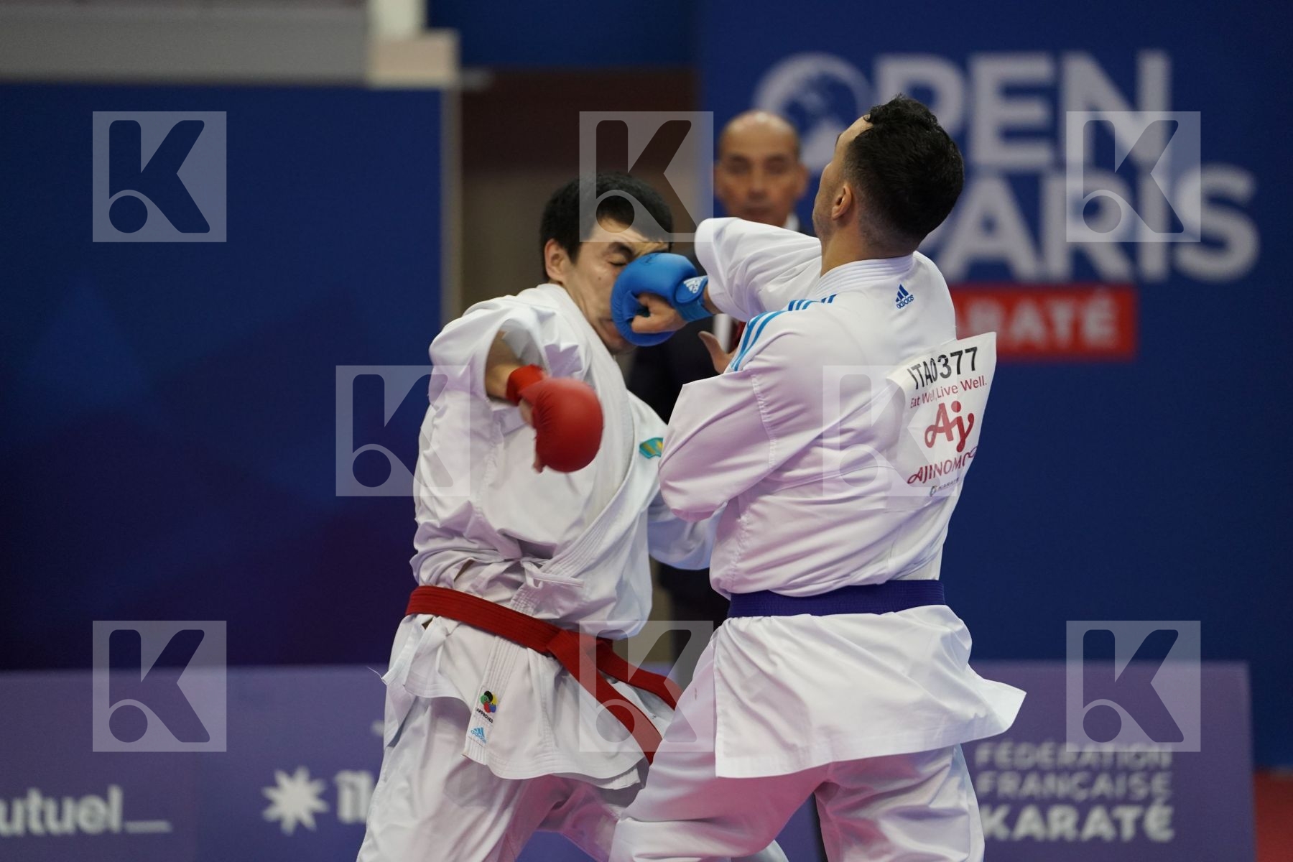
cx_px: 646
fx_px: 6860
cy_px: 431
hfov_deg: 10.8
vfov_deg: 7.2
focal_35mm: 191
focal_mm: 191
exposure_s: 1/1000
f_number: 2.8
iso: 3200
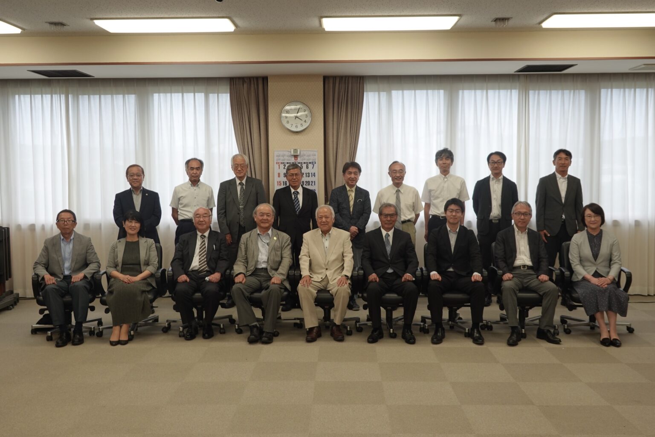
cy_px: 218
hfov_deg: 51.9
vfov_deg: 35.9
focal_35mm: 37
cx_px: 328
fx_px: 673
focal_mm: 13.56
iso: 100
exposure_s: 1/40
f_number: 3.5
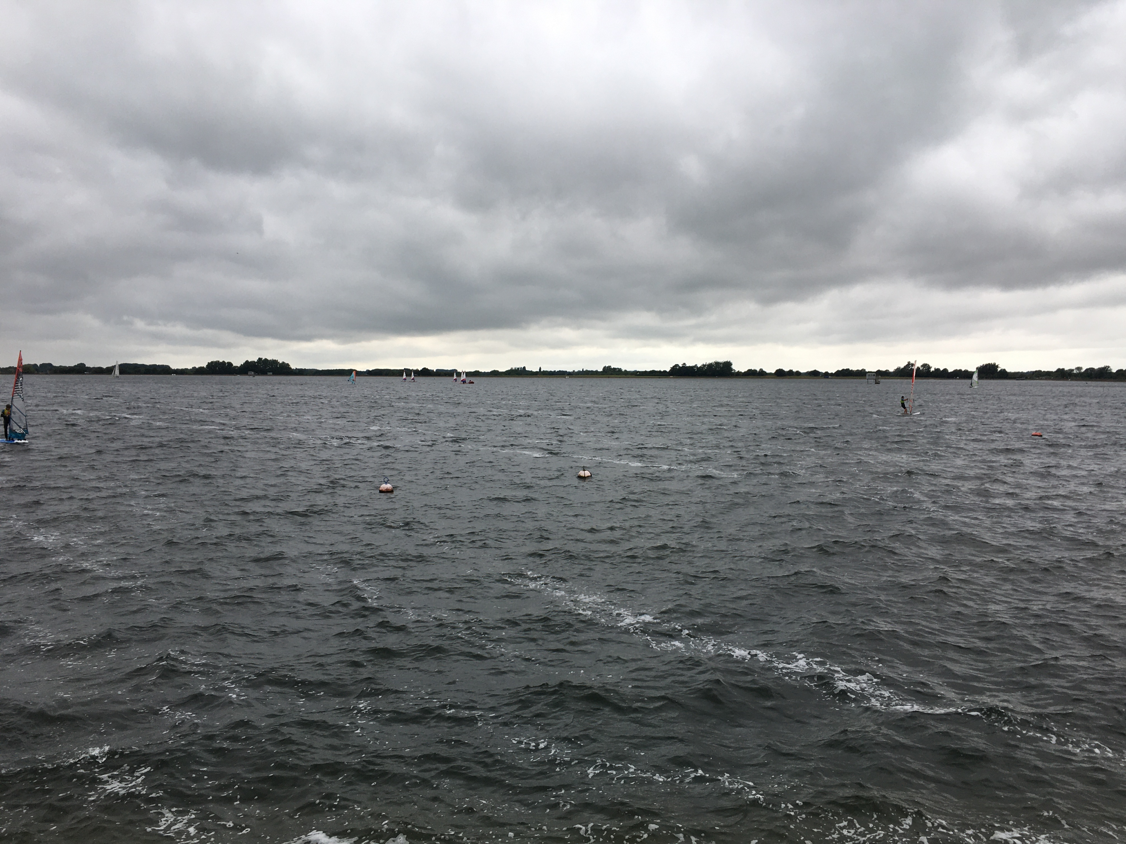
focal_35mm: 29
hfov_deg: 61.7
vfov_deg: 48.2
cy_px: 422
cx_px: 563
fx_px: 943
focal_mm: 4.15
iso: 25
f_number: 2.2
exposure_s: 1/382
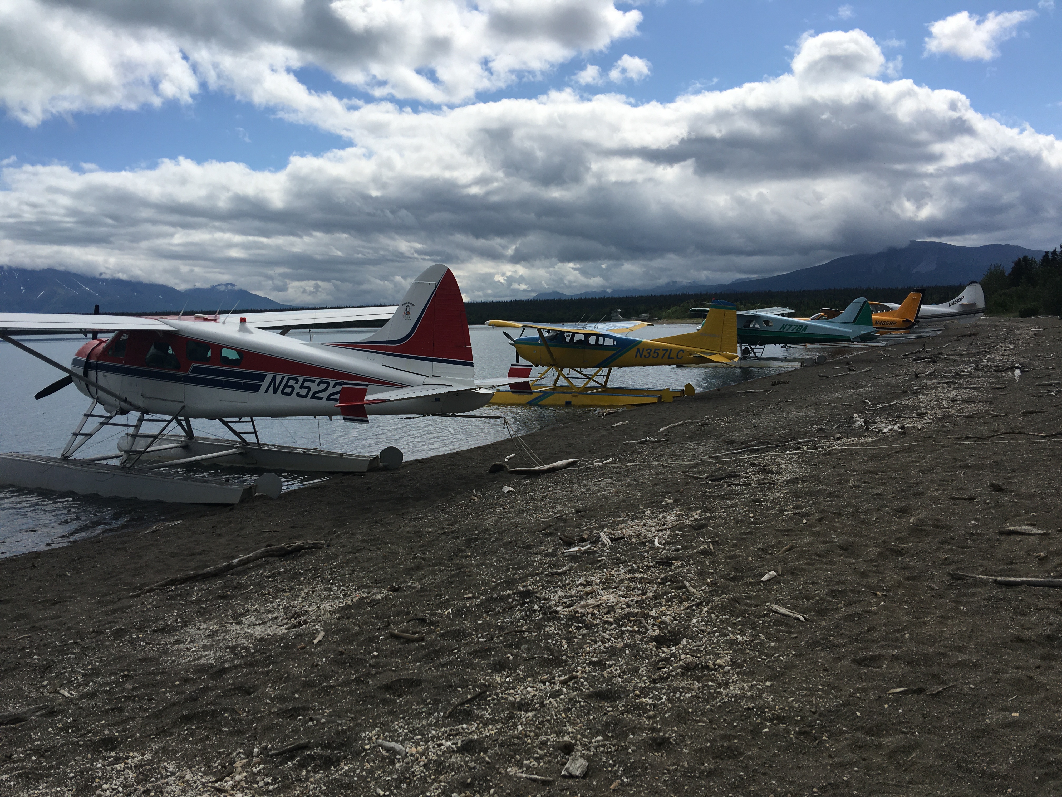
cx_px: 531
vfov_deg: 48.2
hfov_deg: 61.7
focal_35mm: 29
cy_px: 398
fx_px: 890
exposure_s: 1/3497
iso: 25
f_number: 2.2
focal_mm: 4.15
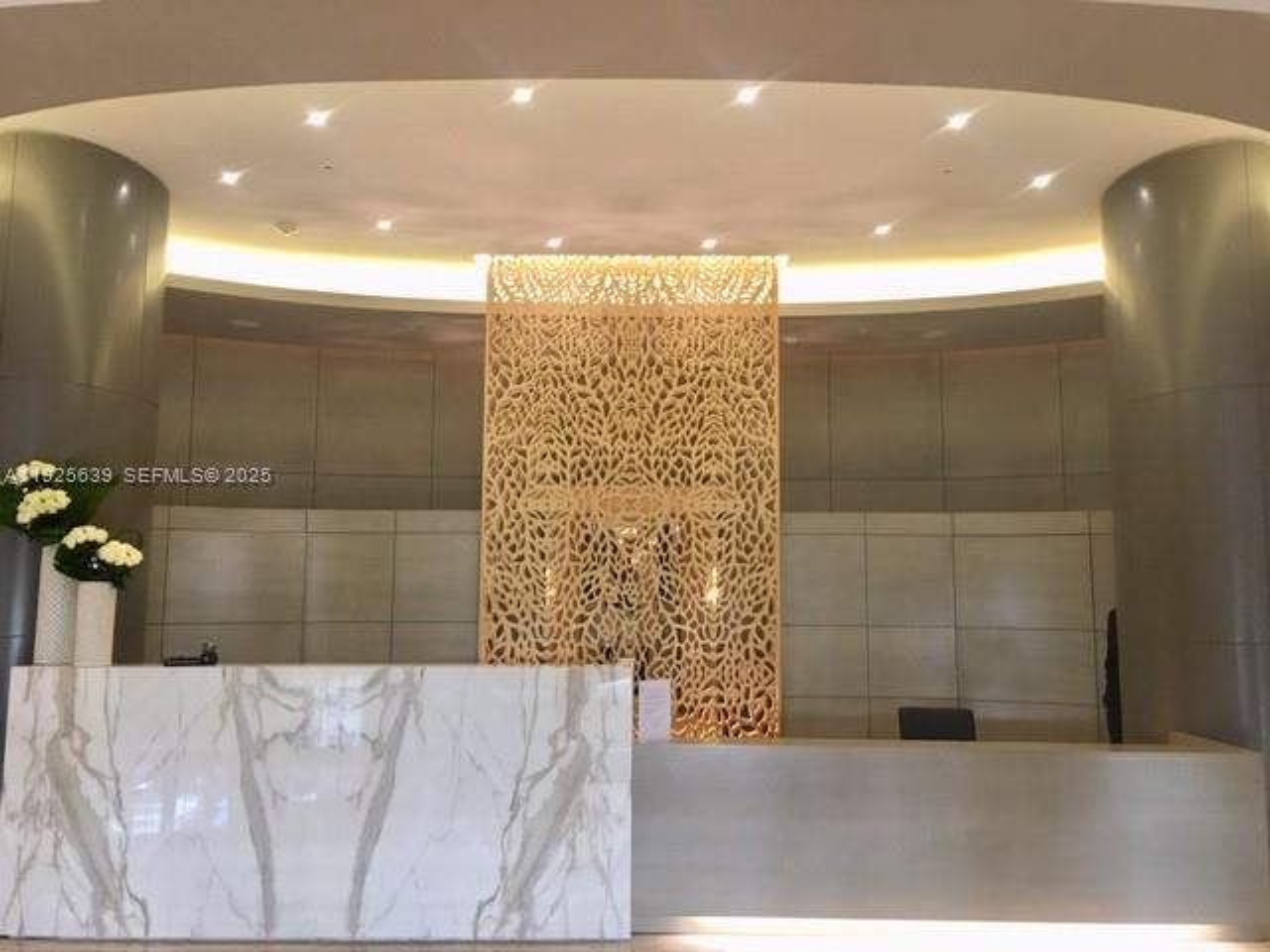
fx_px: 1064
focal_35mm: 29
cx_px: 635
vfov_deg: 48.2
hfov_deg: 61.7
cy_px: 476
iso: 50
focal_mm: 4.15
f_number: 2.2
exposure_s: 1/15
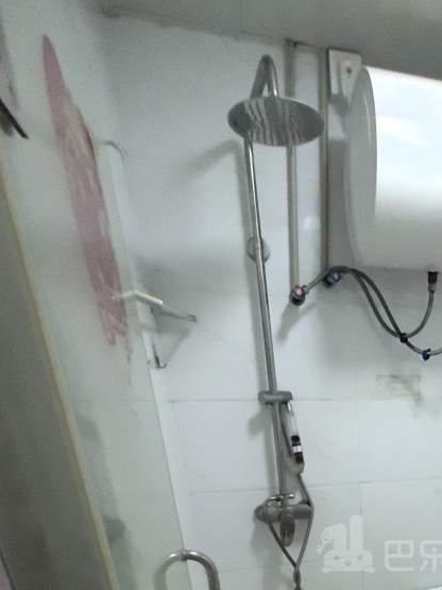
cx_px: 401
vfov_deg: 58.0
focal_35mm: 25
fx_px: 426
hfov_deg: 48.8
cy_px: 545
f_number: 2.2
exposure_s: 1/33.3
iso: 640
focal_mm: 1.95
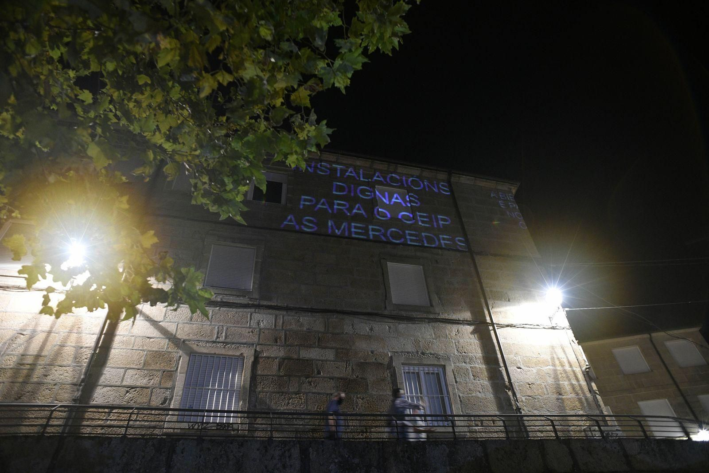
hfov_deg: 84.0
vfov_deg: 61.9
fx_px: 394
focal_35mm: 20
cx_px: 354
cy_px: 236
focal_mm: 20
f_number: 5
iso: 2000
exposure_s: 1/13
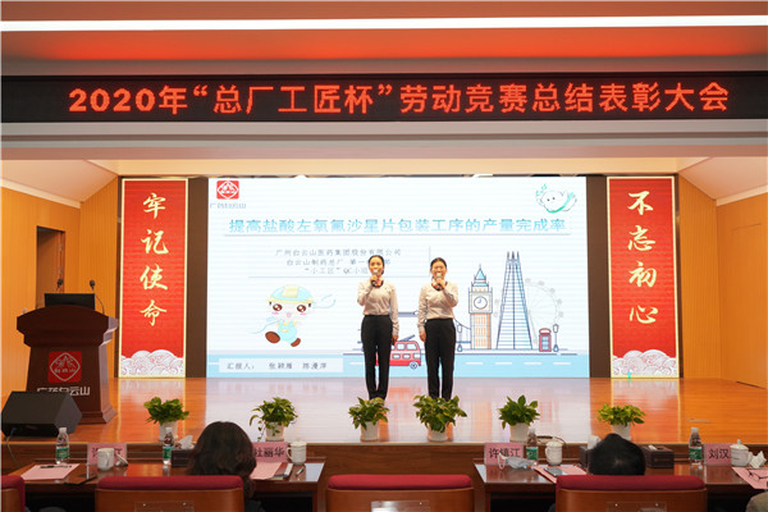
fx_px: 683
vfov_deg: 41.1
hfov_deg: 58.7
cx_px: 384
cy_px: 256
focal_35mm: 32
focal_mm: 32
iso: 3200
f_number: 6.3
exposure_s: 1/200
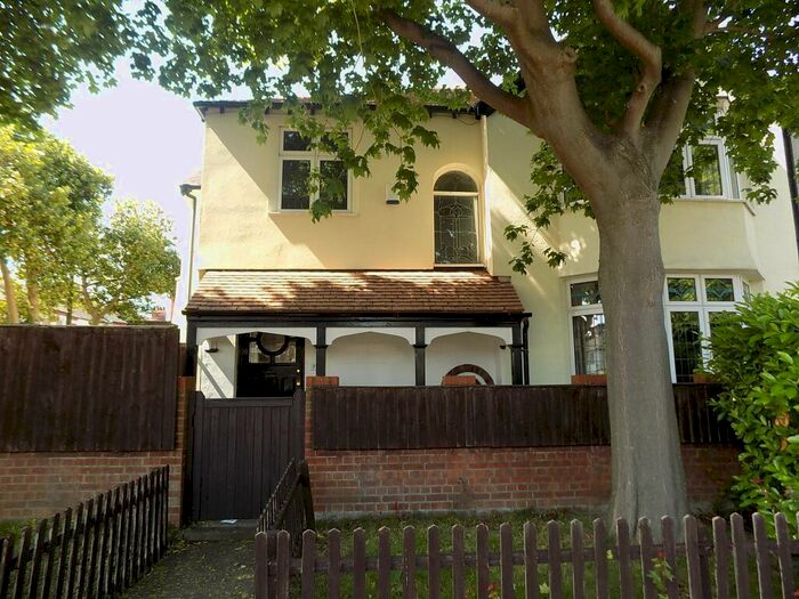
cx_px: 400
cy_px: 300
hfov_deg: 73.9
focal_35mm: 23
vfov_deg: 58.9
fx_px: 531
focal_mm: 4
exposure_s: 1/160
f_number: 3.1
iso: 80
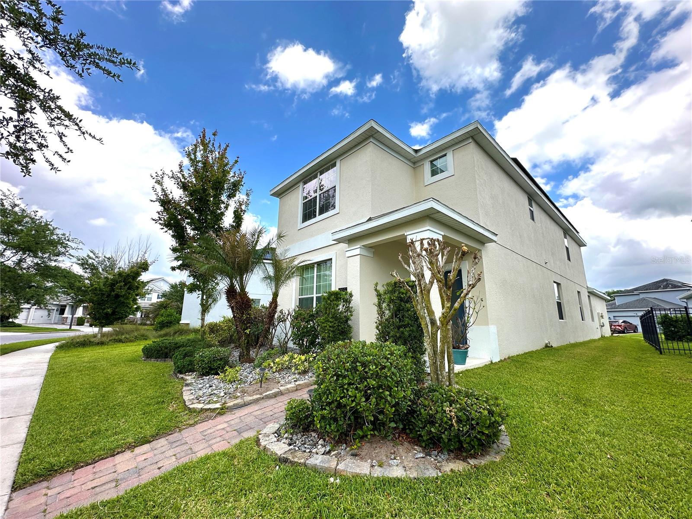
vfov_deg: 85.7
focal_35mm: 14
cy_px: 260
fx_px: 280
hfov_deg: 102.1
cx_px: 346
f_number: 2.2
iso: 40
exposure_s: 1/997
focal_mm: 2.22
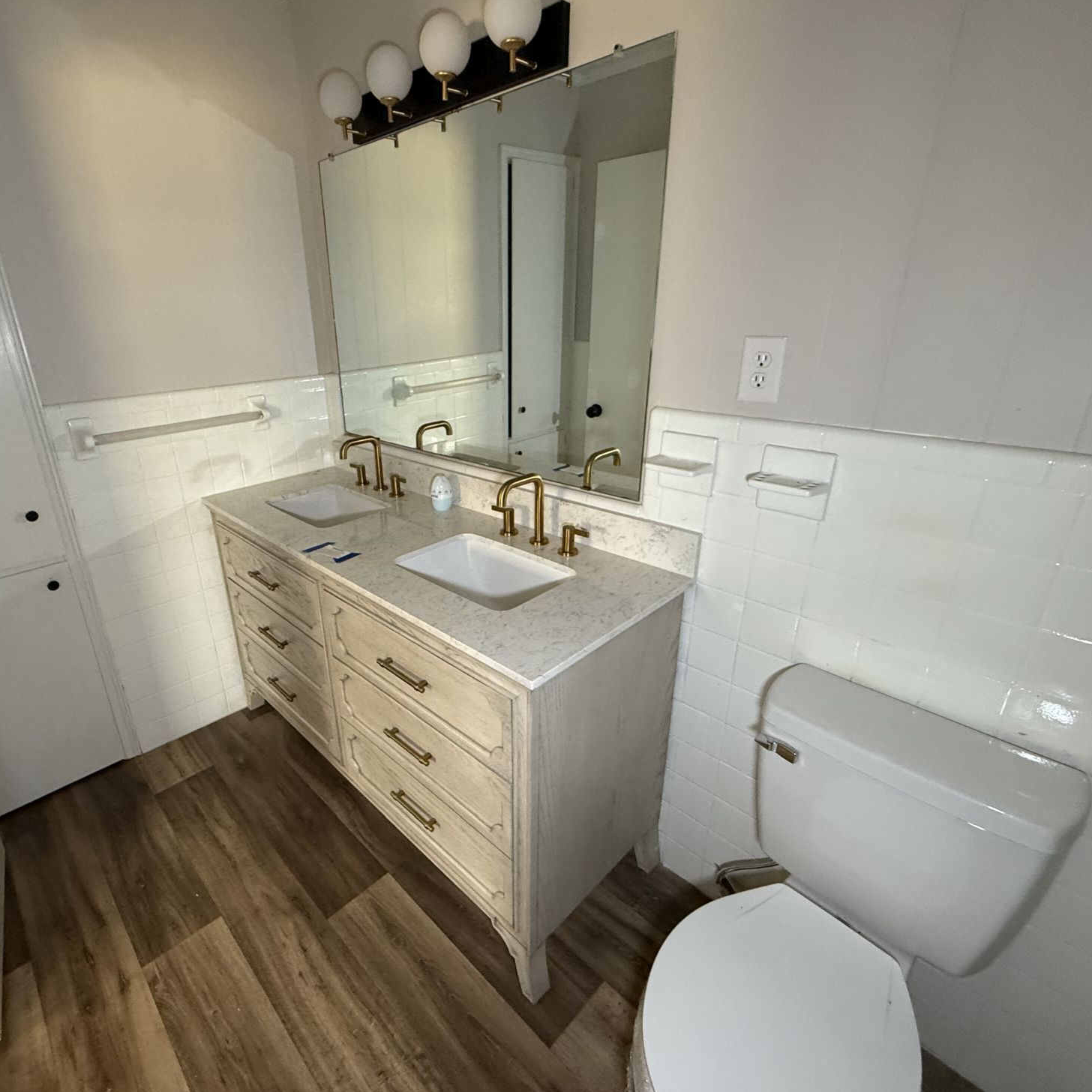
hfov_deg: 83.3
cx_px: 455
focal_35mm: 17
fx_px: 607
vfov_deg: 84.0
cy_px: 536
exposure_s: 1/64
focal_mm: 2.22
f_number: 2.2
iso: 320
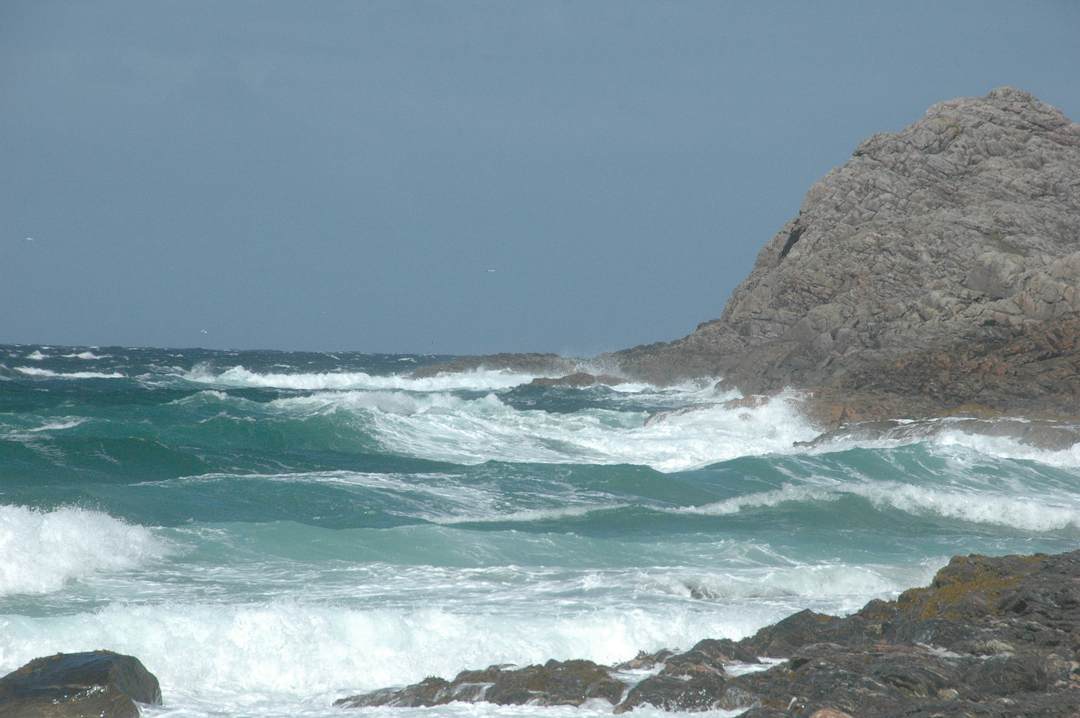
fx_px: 7644
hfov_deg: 8.1
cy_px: 359
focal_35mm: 255
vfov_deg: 5.4
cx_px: 540
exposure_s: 1/2000
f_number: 11
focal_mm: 170
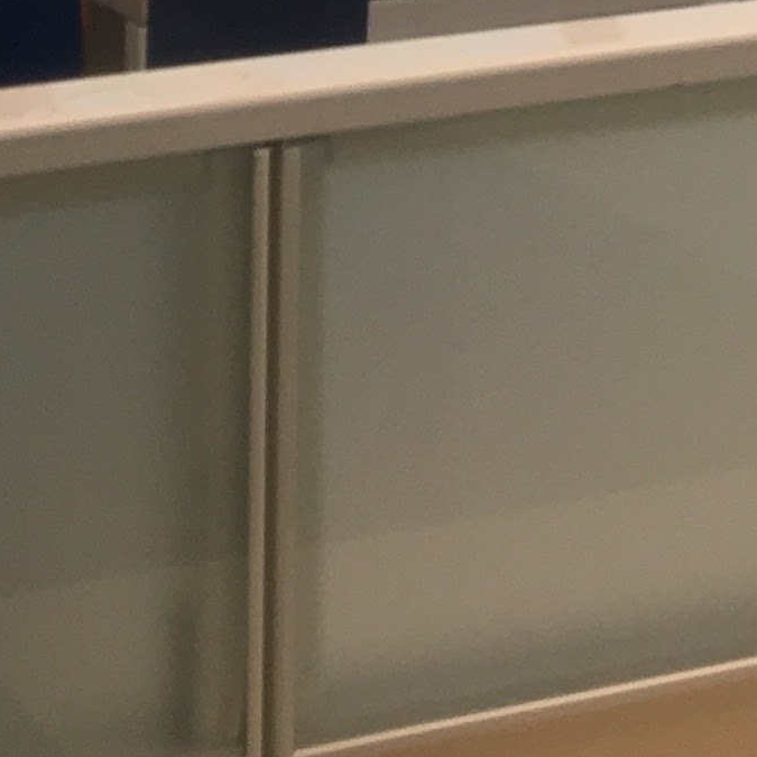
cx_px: 612
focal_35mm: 153
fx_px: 3785
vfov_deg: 9.7
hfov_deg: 11.4
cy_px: -1216
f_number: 2.2
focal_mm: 4.15
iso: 25
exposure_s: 1/50
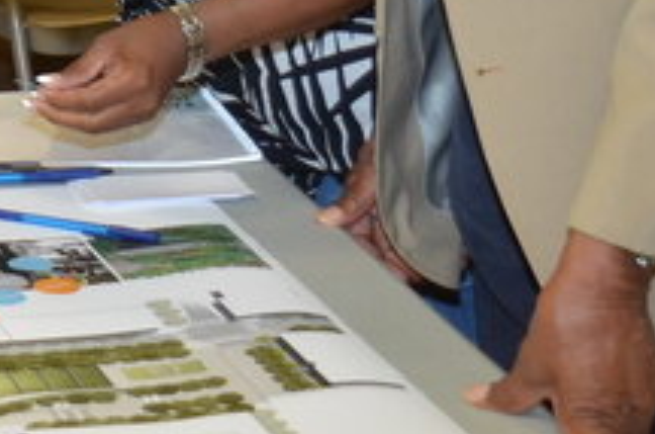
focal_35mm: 189
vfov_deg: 7.1
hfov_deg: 10.4
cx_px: -449
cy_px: -334
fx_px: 3431
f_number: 4.5
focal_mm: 34
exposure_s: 1/60
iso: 800
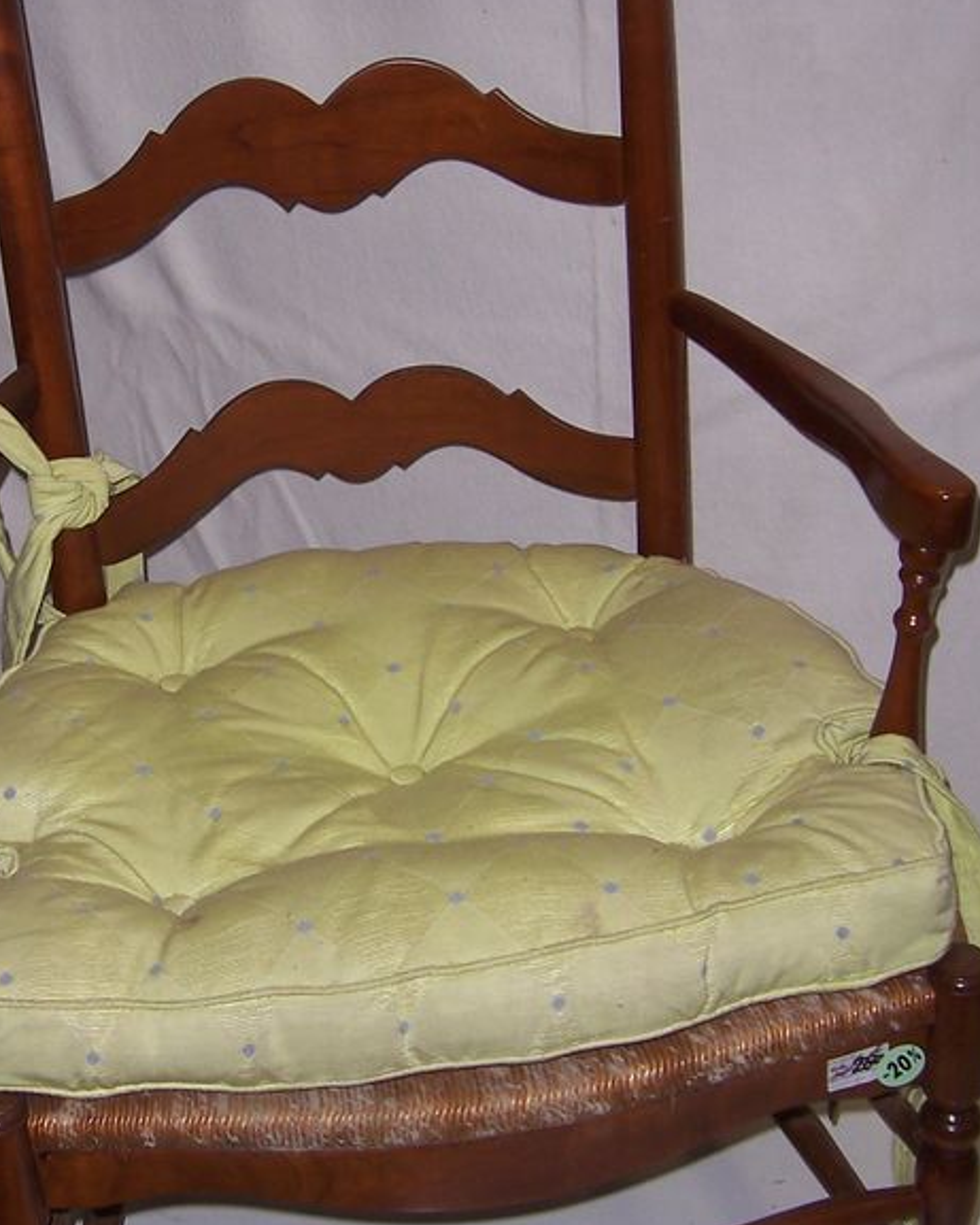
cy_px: 527
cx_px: 270
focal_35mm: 61
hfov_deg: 24.8
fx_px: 2211
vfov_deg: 30.9
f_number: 3
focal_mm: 6
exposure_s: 1/60
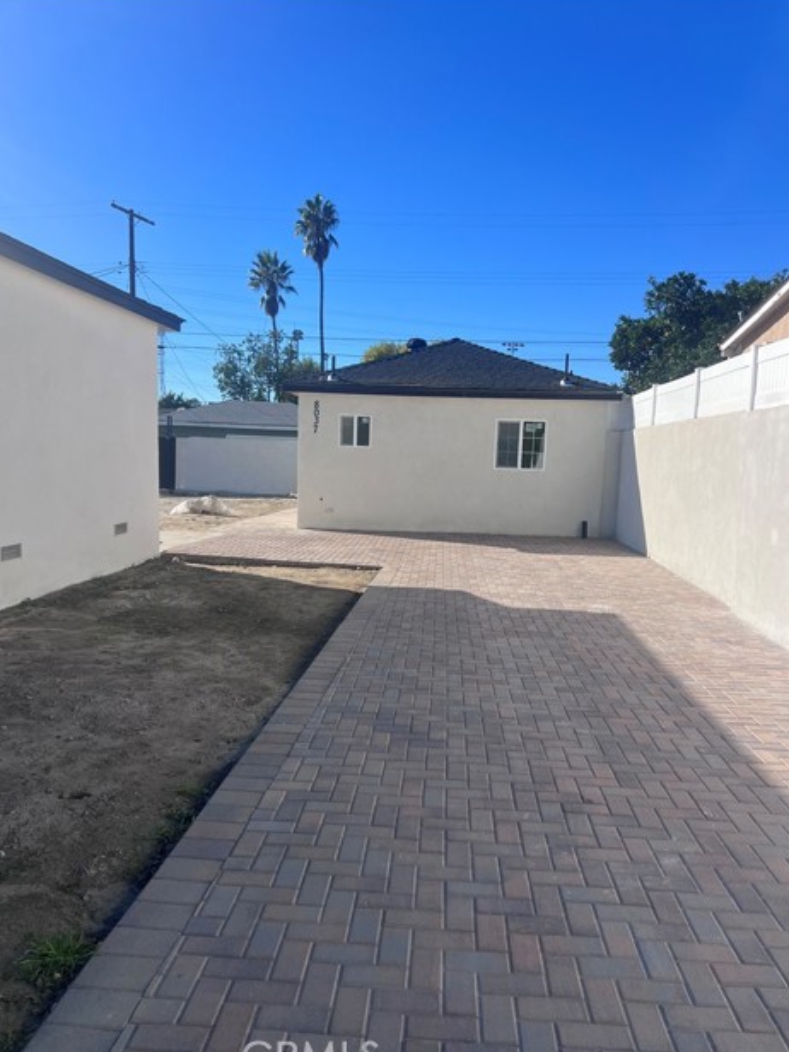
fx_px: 821
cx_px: 396
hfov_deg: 51.4
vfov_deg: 65.3
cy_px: 535
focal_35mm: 27
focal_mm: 5.7
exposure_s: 1/4274
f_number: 1.5
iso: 50
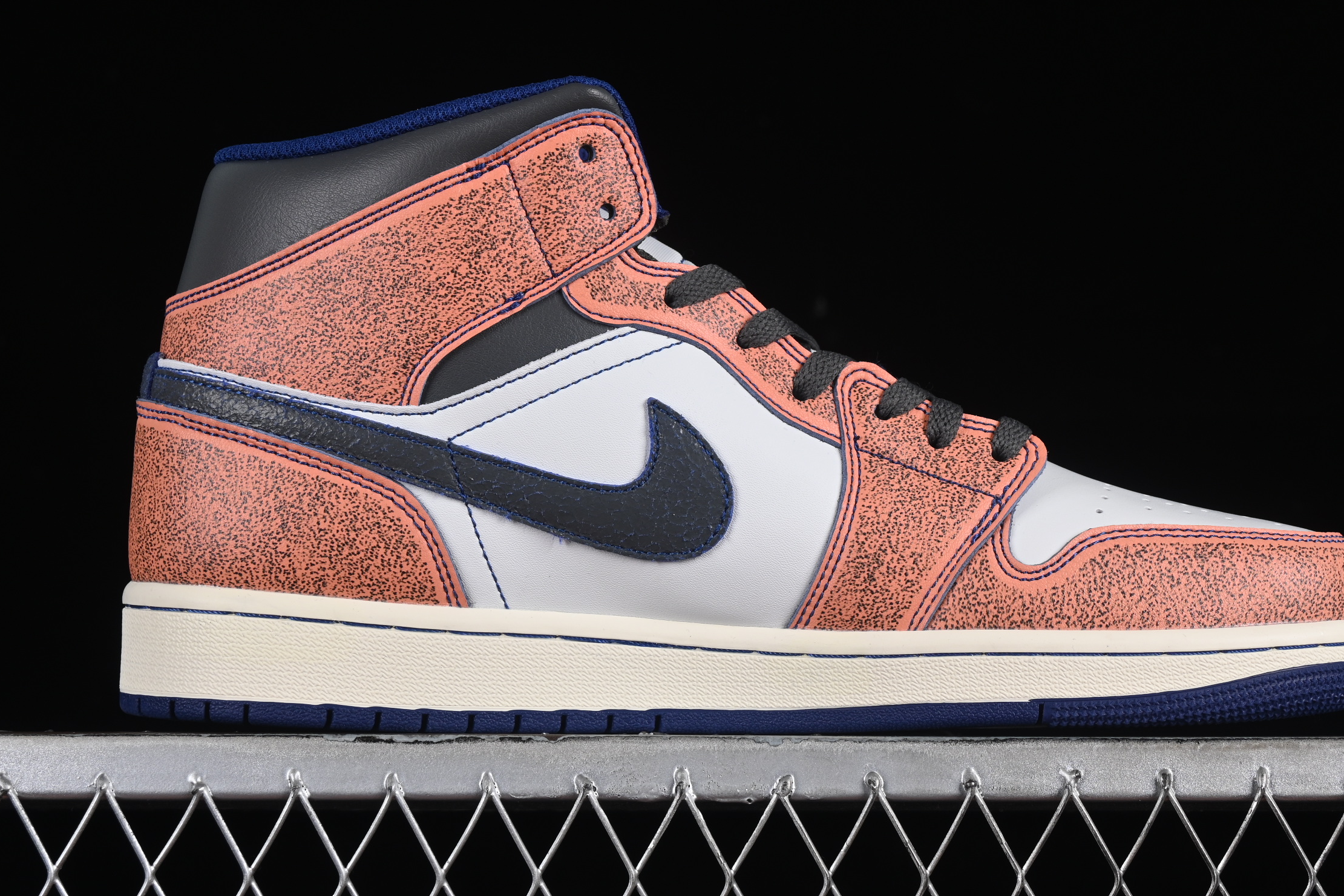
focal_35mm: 94
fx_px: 3509
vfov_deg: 14.5
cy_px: 392
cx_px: 746
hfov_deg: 21.7
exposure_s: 1/80
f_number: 8
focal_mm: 50
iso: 160
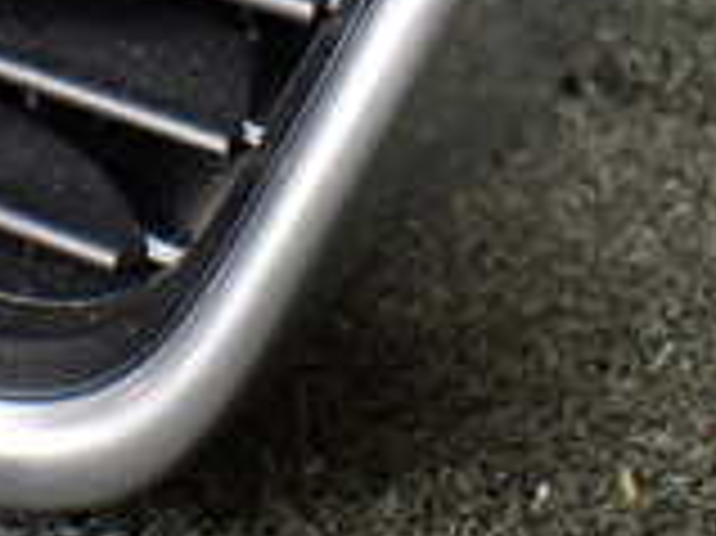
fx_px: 2336
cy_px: -351
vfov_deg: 12.2
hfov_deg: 17.2
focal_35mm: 113
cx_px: 108
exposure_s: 1/125
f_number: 2.3
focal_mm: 5.4
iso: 320
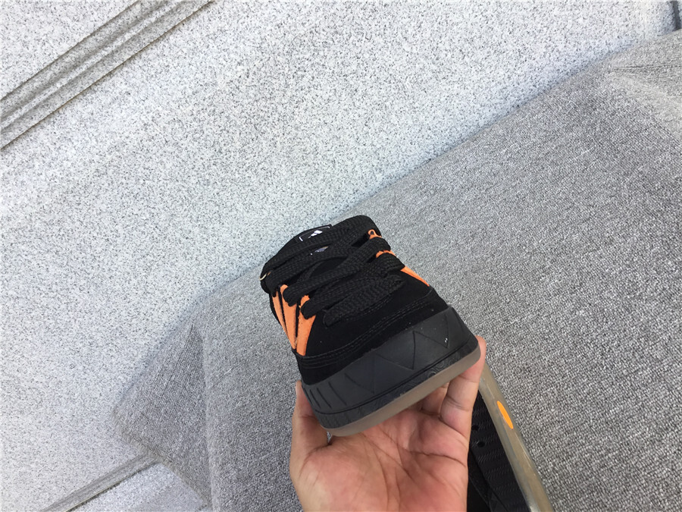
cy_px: 256
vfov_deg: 45.4
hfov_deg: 58.4
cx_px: 341
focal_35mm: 31
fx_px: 611
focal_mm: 3.3
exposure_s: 1/144
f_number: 2.4
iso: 25
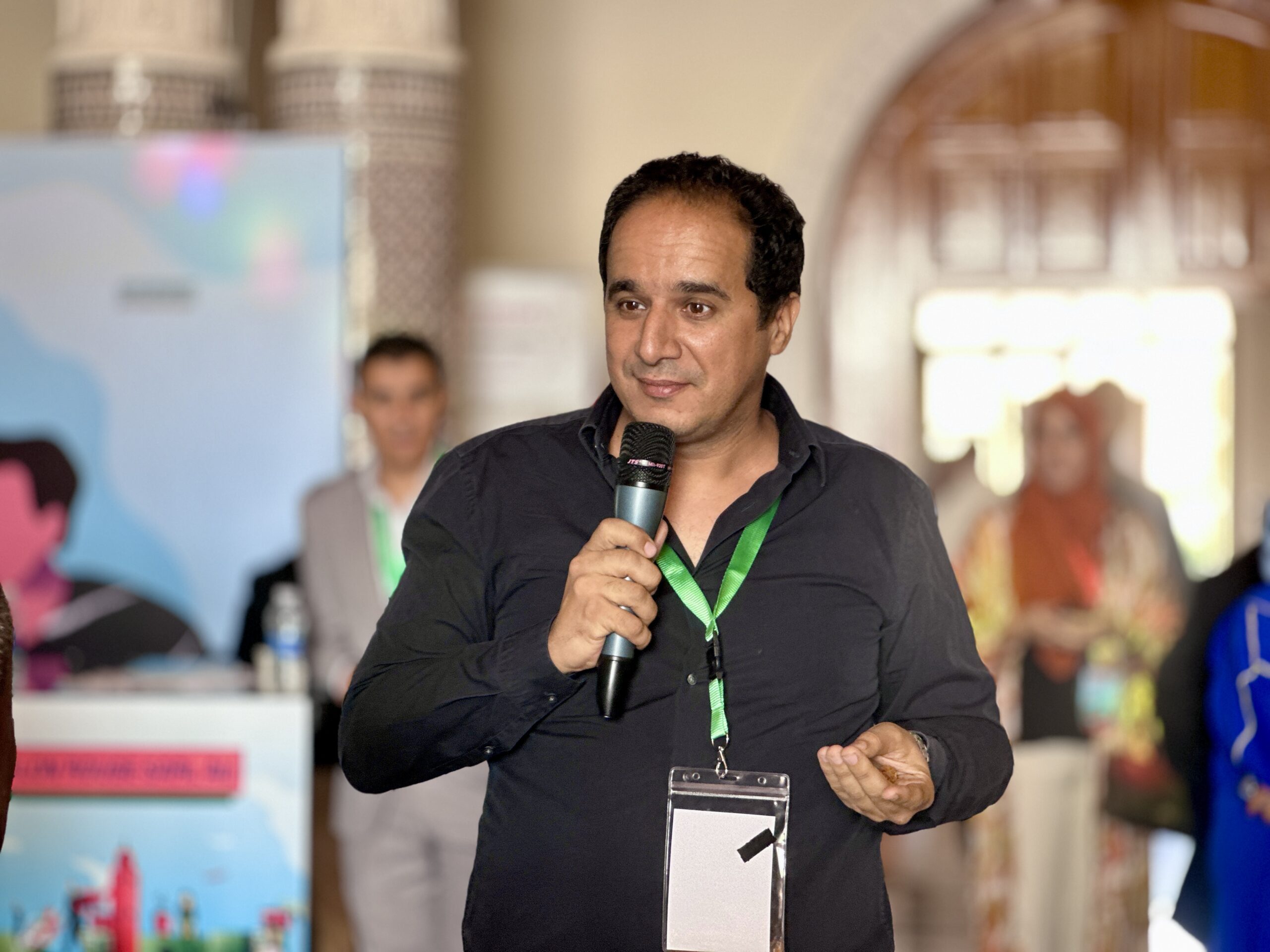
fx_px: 2825
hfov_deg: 25.3
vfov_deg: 19.1
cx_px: 635
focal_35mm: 77
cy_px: 476
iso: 125
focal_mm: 9
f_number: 2.8
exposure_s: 1/33
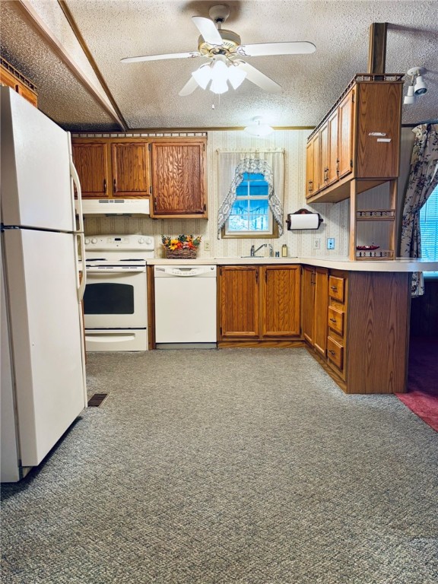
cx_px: 219
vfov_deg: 67.3
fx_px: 439
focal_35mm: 26
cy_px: 292
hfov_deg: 53.1
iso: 160
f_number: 1.6
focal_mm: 5.96
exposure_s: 1/60
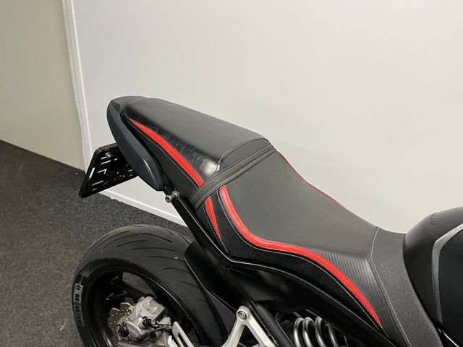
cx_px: 232
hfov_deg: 67.3
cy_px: 174
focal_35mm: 26
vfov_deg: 53.1
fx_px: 348
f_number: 1.6
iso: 100
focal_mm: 5.1
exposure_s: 1/50
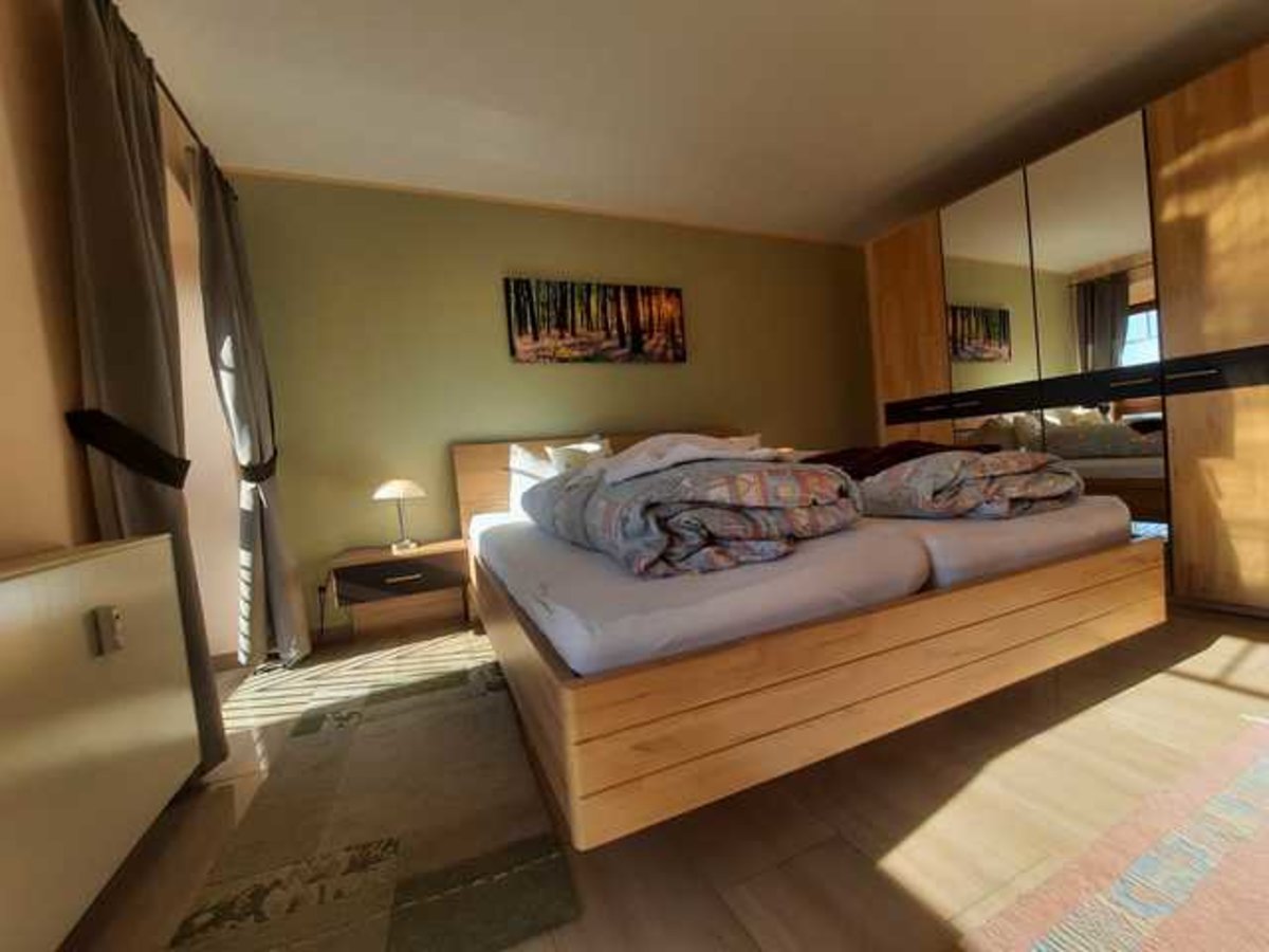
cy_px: 476
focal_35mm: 13
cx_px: 634
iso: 40
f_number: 2.2
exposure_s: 1/348
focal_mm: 1.74
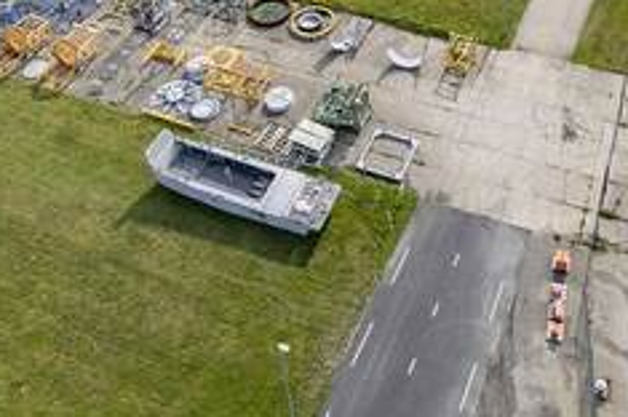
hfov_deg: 41.7
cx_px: 457
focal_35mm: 46
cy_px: -164
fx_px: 801
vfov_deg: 24.4
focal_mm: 13
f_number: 16
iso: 320
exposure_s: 1/320
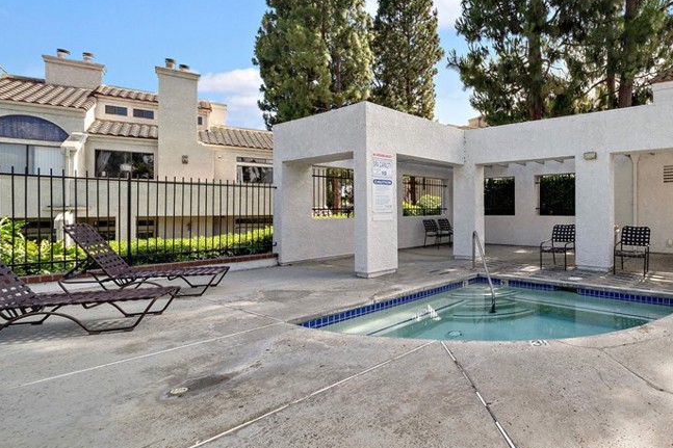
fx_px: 355
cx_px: 498
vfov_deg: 64.4
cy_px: 202
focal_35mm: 19
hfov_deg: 80.7
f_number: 14
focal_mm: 12
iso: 100
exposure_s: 1/200
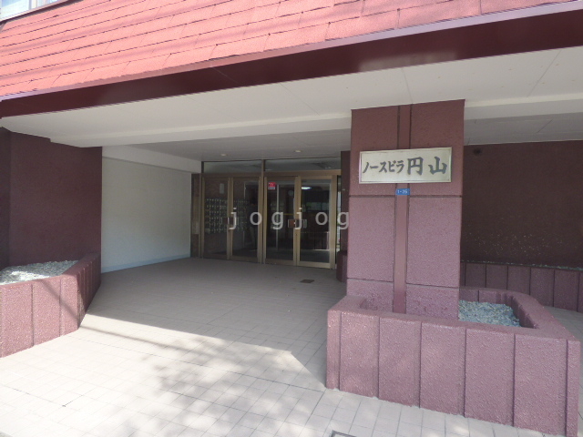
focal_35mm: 20
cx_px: 292
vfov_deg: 66.0
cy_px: 218
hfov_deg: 81.7
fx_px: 337
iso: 200
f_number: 2.8
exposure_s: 1/250
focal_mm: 3.58
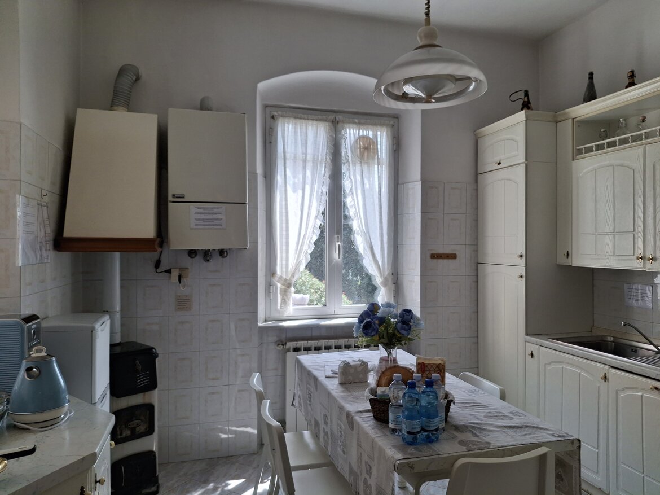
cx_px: 330
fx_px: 477
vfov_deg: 54.9
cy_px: 248
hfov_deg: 69.4
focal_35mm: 25
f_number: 1.8
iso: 32
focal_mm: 4.69
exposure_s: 1/324
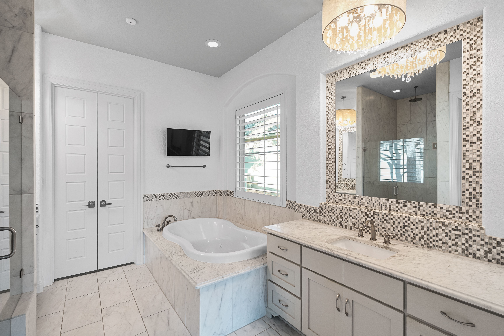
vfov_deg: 73.7
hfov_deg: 96.7
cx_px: 252
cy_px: 168
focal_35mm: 16
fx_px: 224
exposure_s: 1/8
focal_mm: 16
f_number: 8
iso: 800
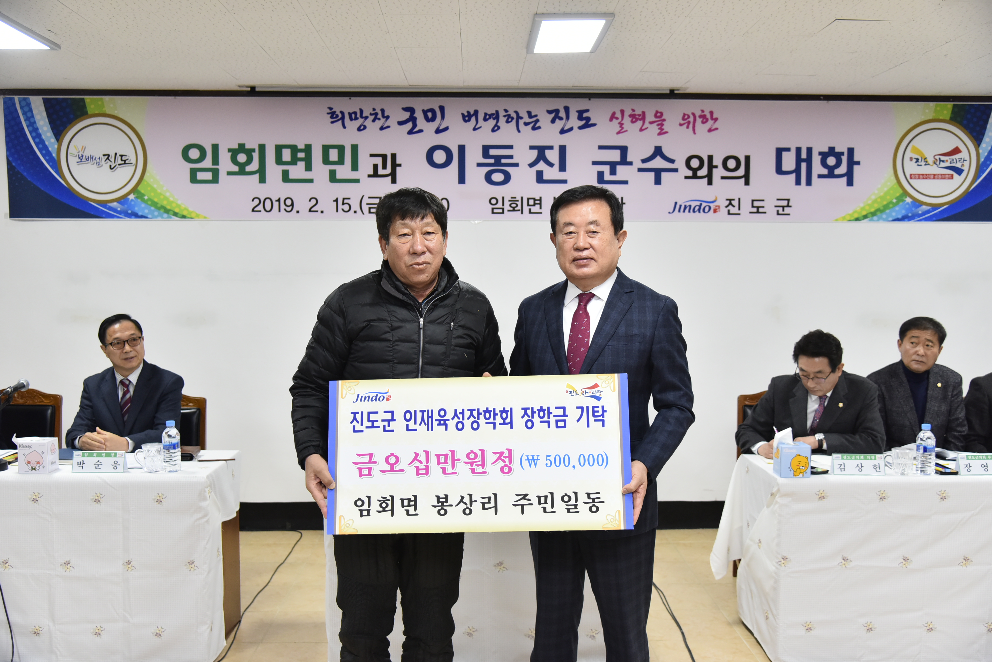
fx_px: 1047
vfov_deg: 35.1
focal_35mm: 38
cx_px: 496
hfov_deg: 50.7
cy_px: 331
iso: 1600
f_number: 4
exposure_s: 1/125
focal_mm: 38
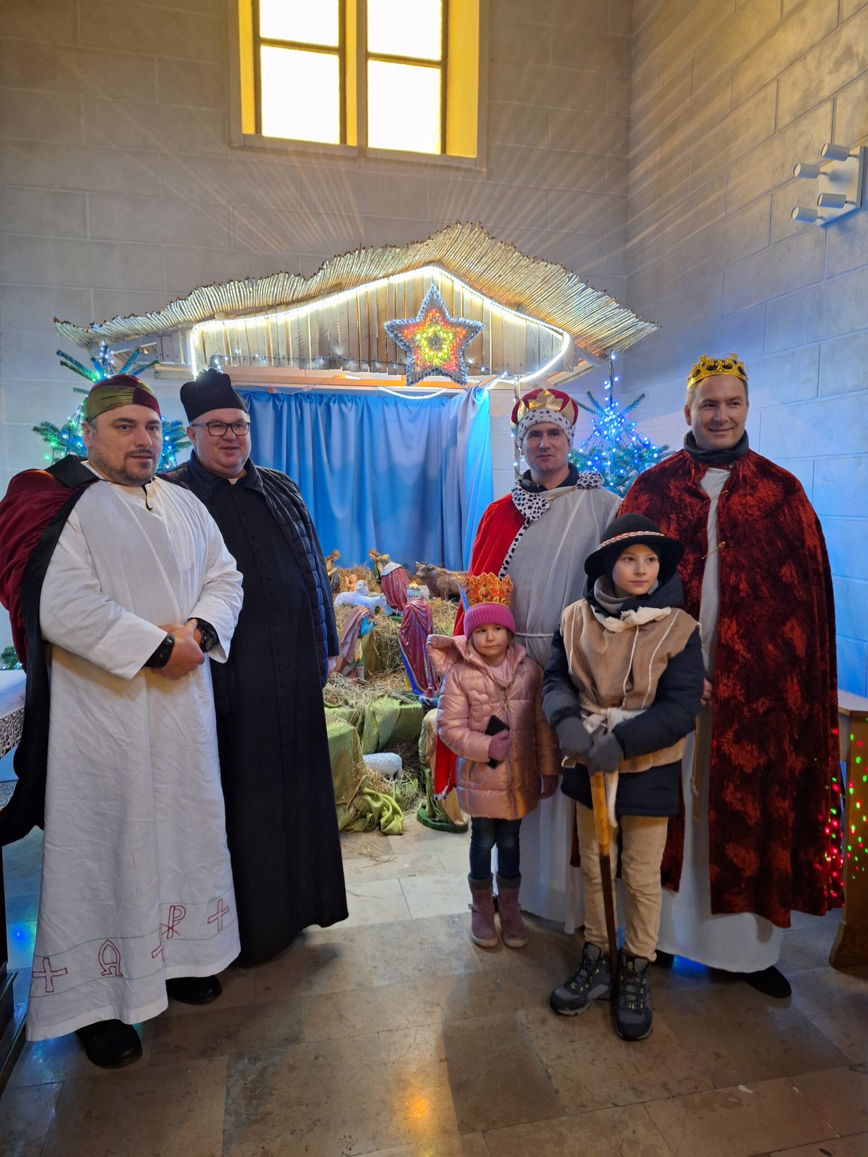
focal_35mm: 23
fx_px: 769
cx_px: 434
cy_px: 578
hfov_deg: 58.9
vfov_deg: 73.9
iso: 400
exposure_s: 1/25
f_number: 1.8
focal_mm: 5.54
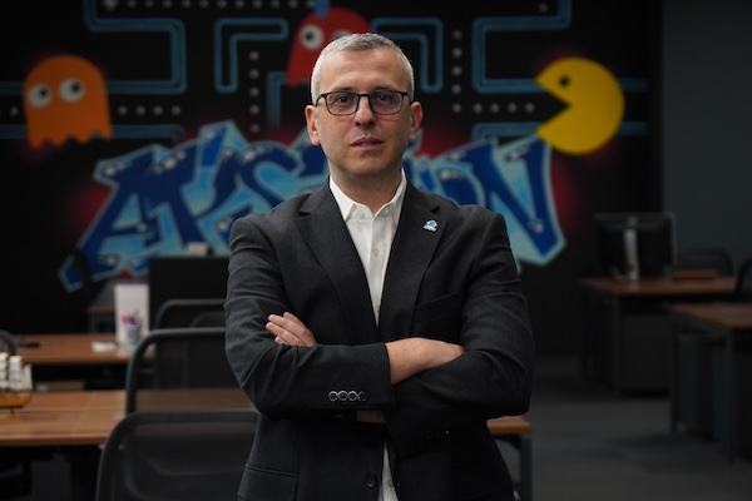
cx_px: 376
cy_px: 250
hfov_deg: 19.5
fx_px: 2193
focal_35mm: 105
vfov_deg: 13.0
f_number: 4
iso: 1250
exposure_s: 1/80
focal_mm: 70
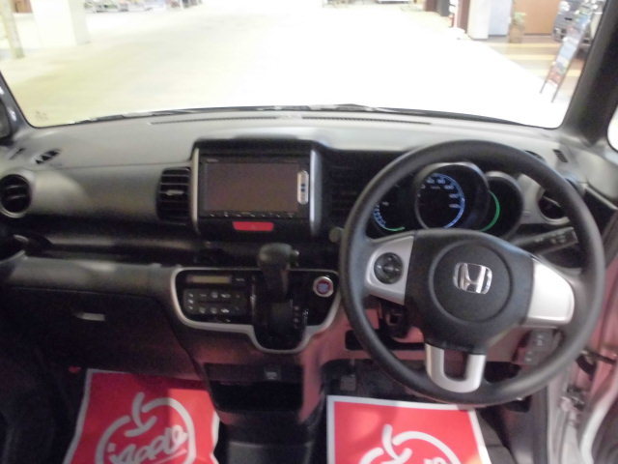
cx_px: 309
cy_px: 232
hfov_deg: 61.7
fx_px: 518
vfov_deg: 48.2
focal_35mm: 29
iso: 800
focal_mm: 5.3
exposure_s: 1/10
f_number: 3.7
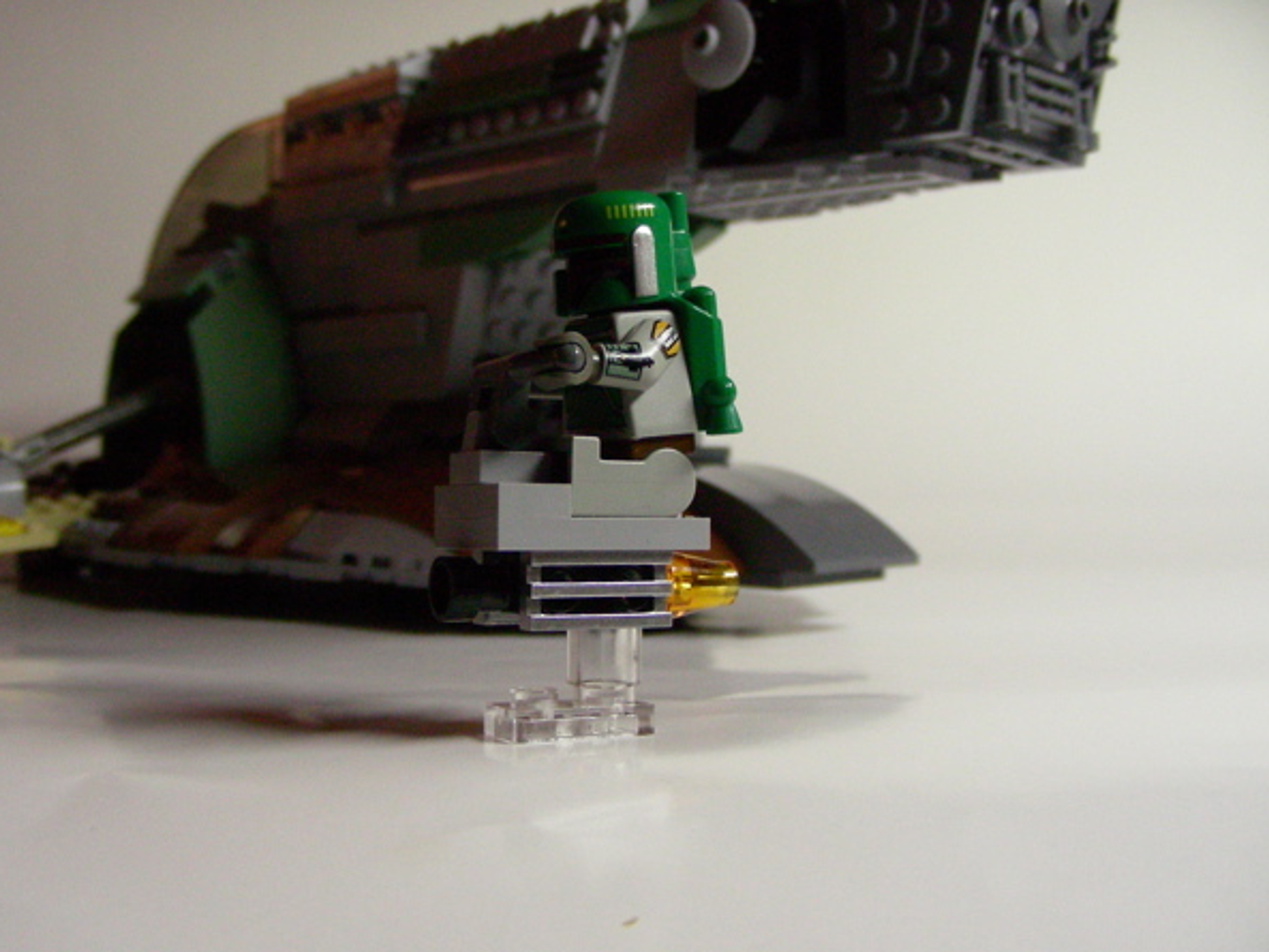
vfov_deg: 35.1
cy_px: 471
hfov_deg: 45.7
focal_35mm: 41
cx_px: 588
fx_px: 1503
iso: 400
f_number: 3.5
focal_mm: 6.3
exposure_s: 1/50.5
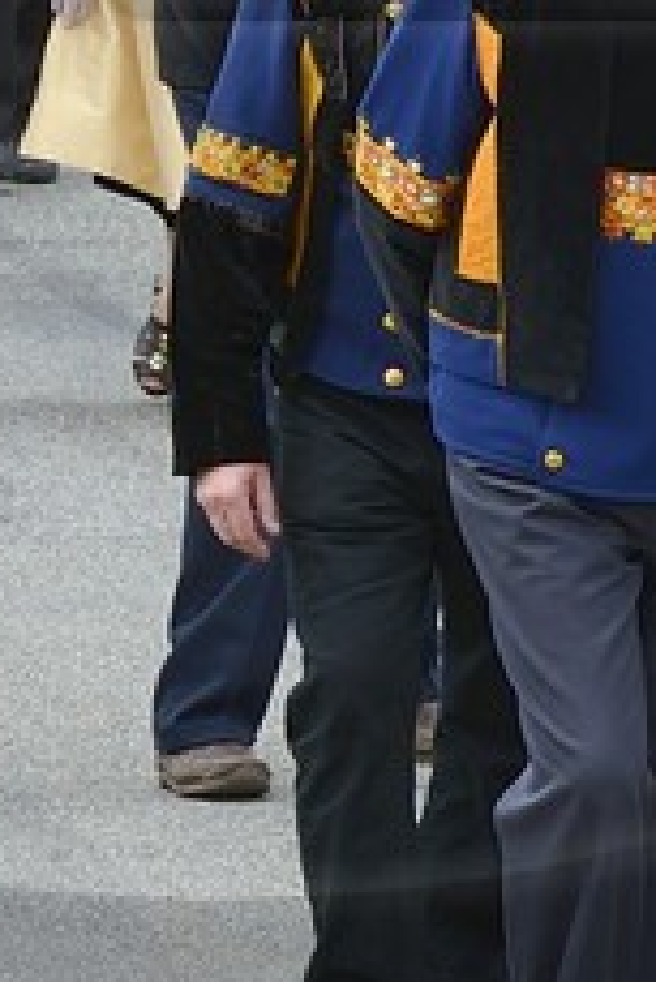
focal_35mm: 767
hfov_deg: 1.8
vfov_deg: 2.7
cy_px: -673
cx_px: 214
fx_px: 20931
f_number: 9
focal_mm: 110
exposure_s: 1/200
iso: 200
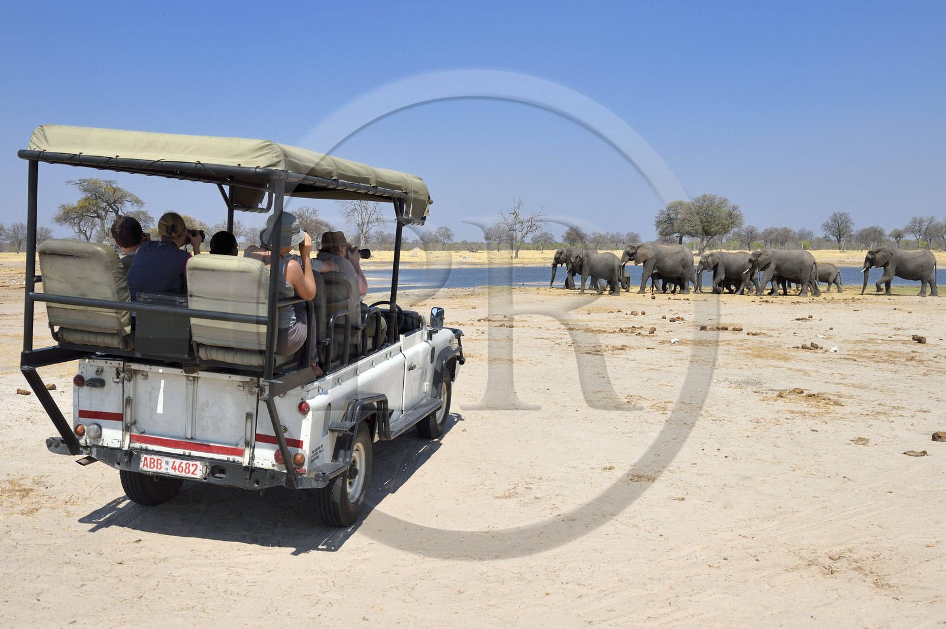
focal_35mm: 32
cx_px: 473
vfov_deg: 41.0
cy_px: 314
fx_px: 840
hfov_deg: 58.8
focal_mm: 32
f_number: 9
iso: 200
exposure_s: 1/640
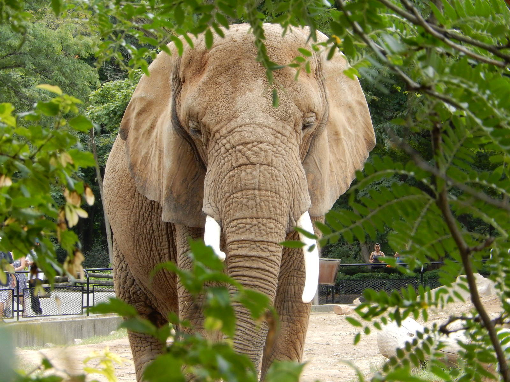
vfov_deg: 8.8
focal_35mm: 169
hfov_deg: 11.7
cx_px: 255
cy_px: 191
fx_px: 2490
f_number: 5.7
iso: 400
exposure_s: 1/160
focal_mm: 30.3
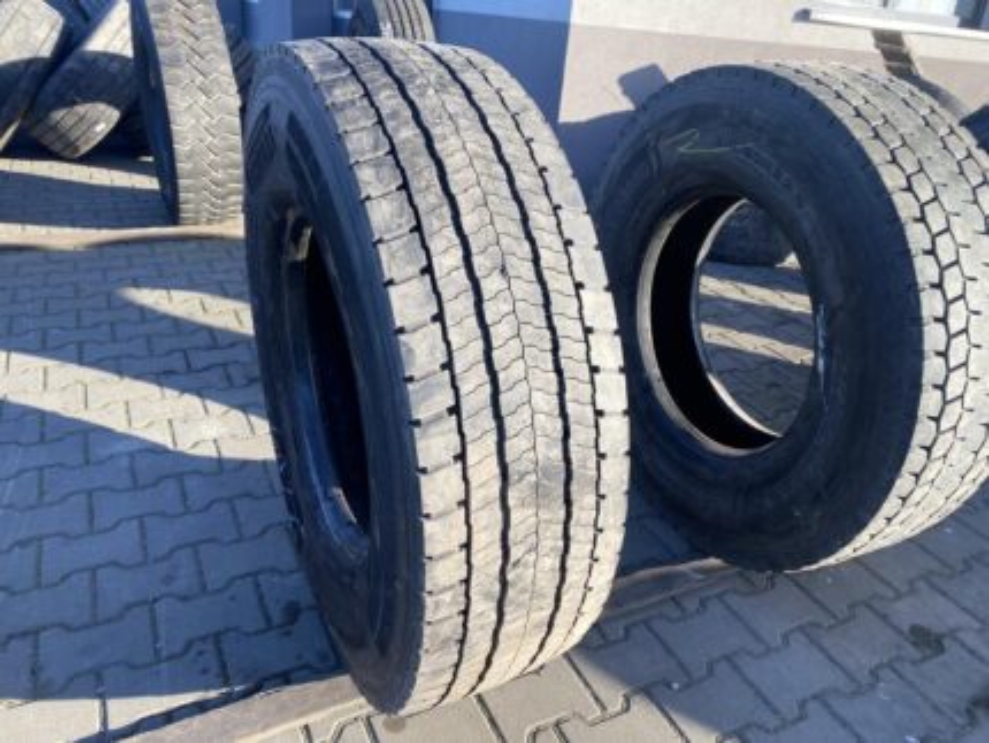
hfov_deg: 67.3
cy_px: 372
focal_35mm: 26
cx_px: 494
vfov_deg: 53.1
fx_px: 743
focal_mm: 4.25
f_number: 1.8
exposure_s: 1/510
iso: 32
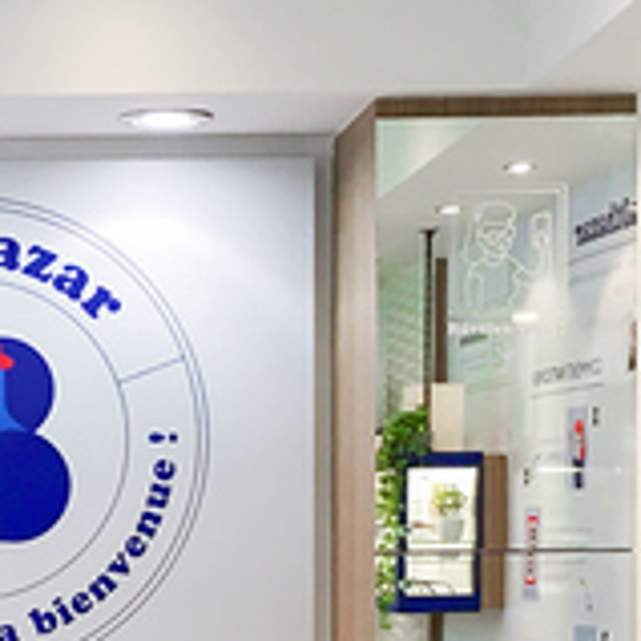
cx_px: -69
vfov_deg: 15.1
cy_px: 651
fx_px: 2367
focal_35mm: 113
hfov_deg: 15.0
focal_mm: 4.15
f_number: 2.2
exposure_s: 1/30
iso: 40
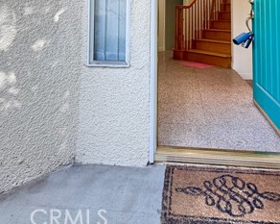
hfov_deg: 58.6
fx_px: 248
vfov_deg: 42.1
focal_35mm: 30
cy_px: 1
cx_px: 160
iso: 200
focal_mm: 2.22
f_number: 2.2
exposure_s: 1/121
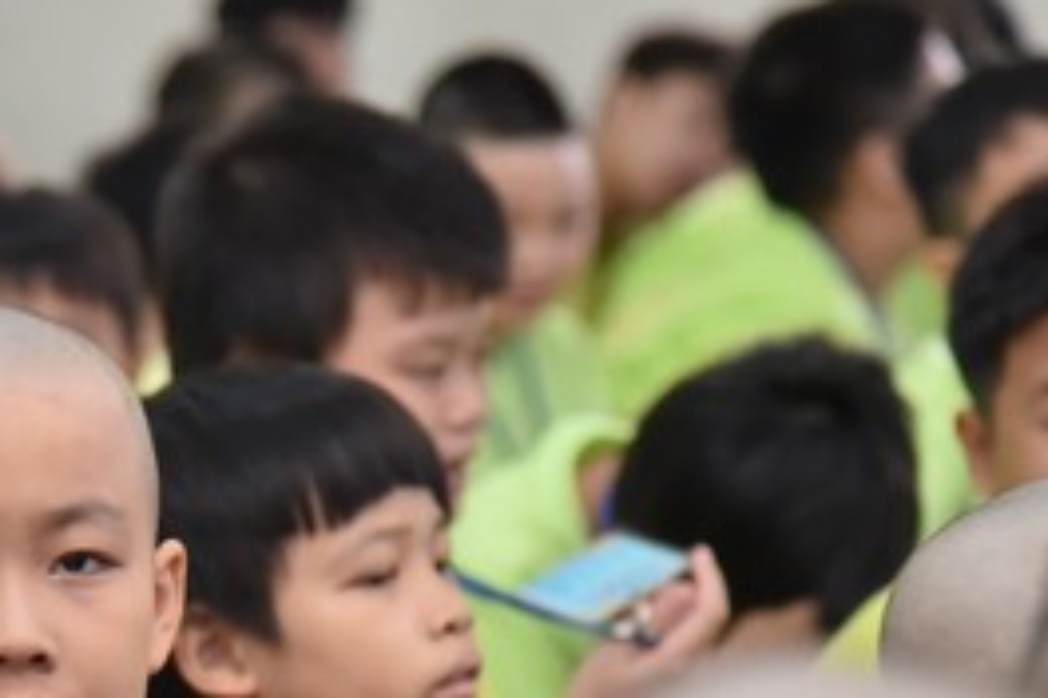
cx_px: 111
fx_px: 8616
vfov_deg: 4.6
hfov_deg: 6.9
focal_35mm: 296
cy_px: 710
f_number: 4
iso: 2000
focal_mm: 120
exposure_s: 1/125
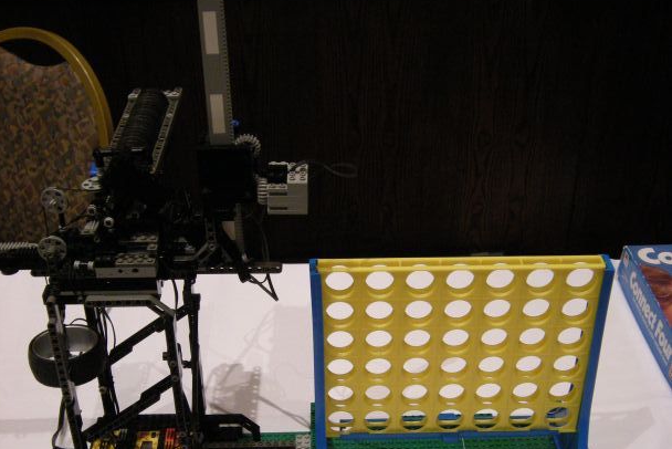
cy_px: 328
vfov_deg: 25.3
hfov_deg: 37.5
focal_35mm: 53
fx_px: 990
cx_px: 335
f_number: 3.2
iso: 329
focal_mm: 6.3
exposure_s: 1/54.4
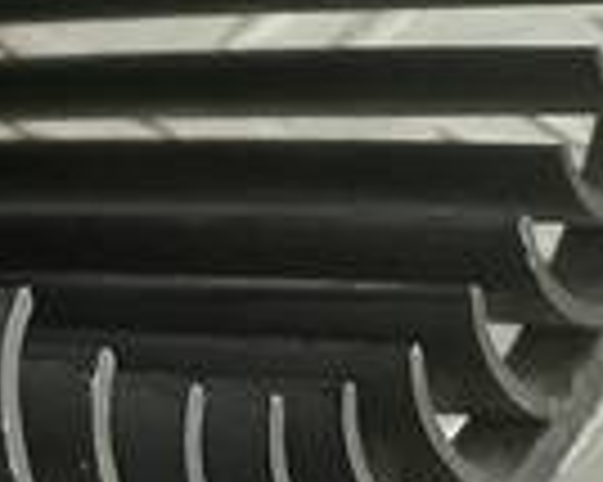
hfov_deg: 9.6
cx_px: -616
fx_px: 3335
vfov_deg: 7.8
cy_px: -577
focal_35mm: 187
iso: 200
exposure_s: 1/50
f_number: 1.8
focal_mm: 4.6
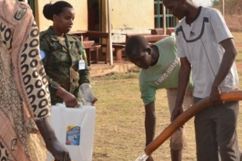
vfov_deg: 13.3
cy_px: 86
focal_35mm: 103
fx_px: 692
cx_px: 193
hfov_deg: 19.6
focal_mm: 32
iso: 640
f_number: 16
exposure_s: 1/250
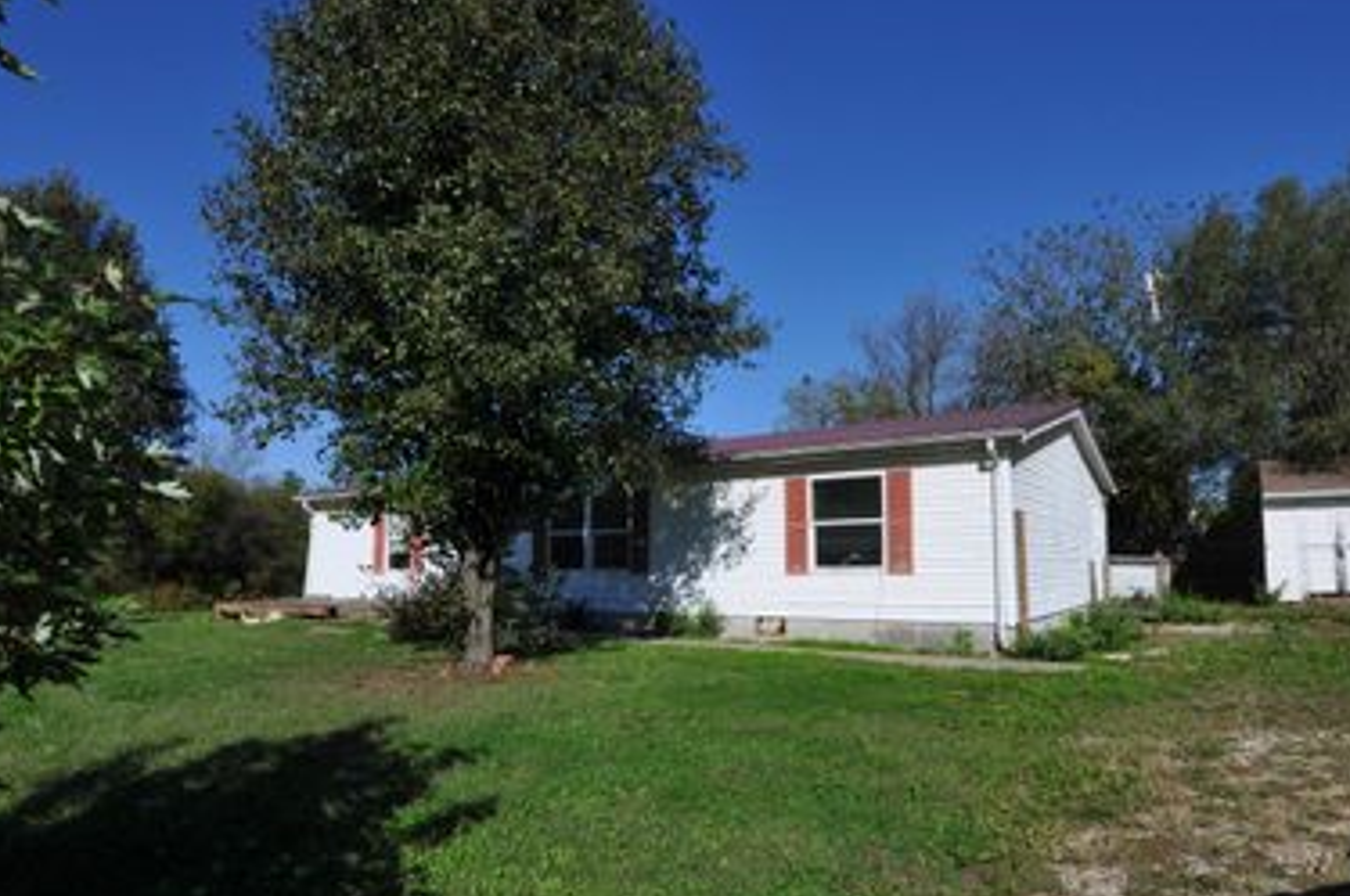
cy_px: 500
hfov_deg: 83.6
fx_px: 749
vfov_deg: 61.6
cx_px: 767
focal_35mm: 20
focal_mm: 10
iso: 200
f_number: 10
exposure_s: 1/400
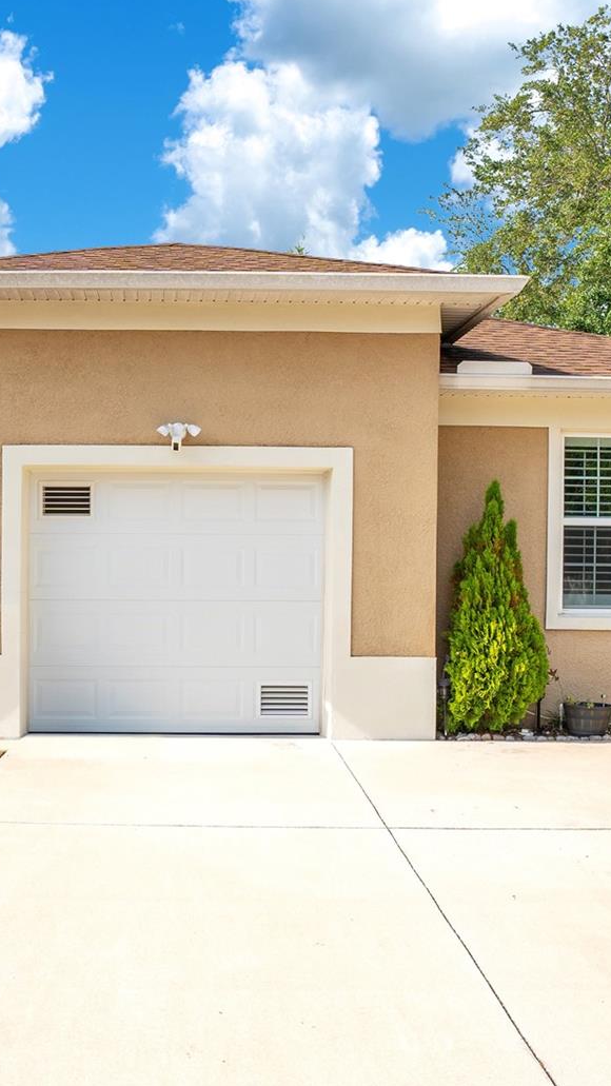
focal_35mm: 26
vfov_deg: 71.9
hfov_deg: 43.5
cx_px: 185
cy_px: 539
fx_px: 749
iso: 100
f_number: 8
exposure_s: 1/320
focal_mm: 16
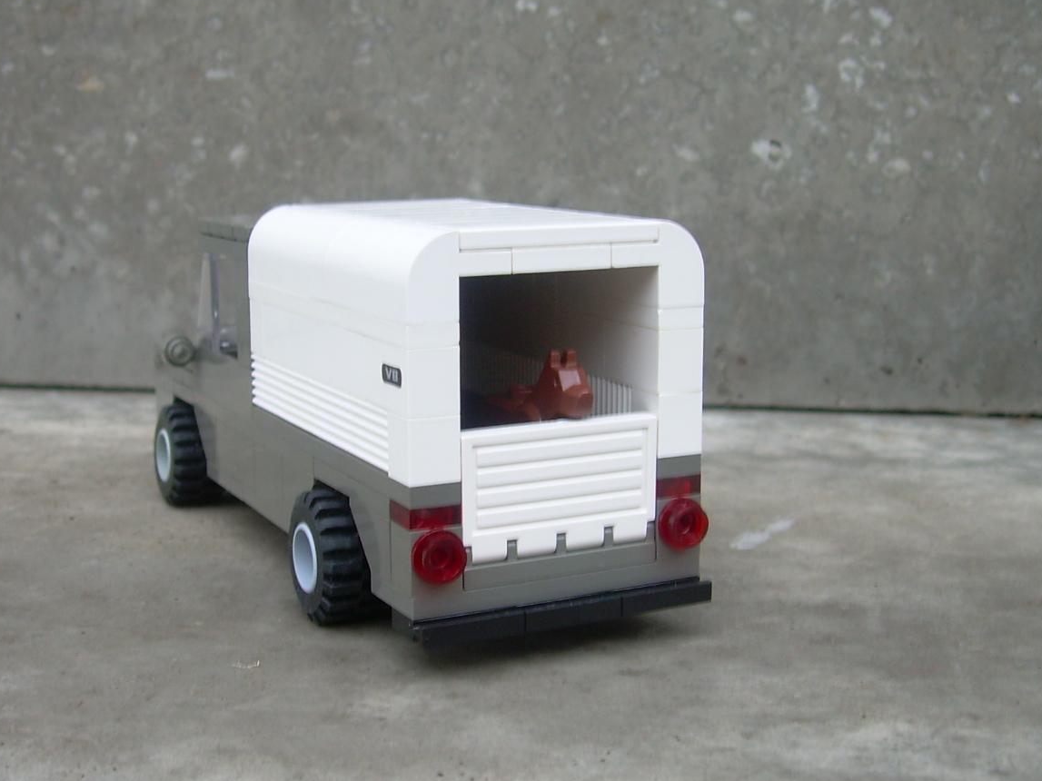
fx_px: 1595
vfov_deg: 27.5
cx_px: 496
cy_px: 348
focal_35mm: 53
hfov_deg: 36.2
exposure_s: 1/15
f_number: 2.8
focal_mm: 6.3
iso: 50
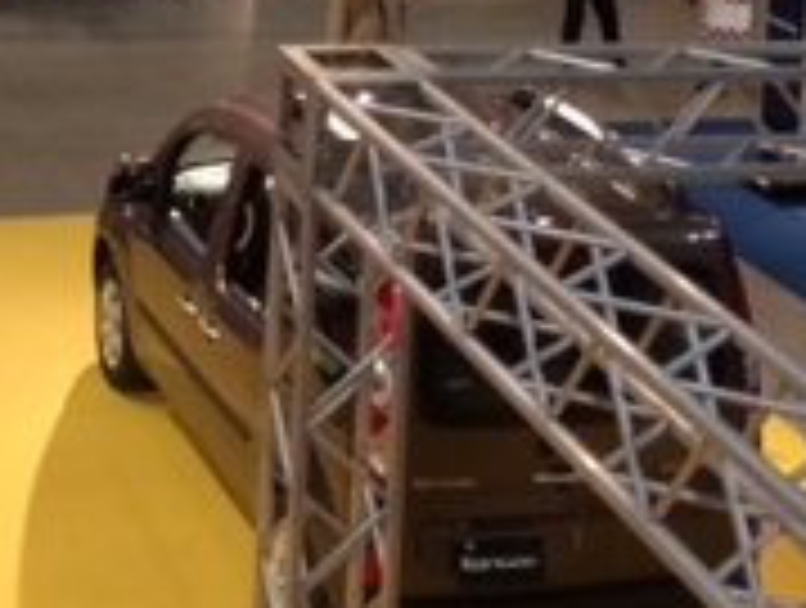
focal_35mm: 107
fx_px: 2496
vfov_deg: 13.0
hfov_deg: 18.2
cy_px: -351
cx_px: 203
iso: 64
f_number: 2.2
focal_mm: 4.12
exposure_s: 1/30
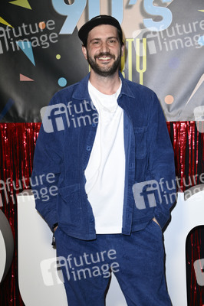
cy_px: 153
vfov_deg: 26.0
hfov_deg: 17.5
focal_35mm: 78
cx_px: 102
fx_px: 664
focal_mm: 78
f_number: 5.6
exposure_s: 1/250
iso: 1600
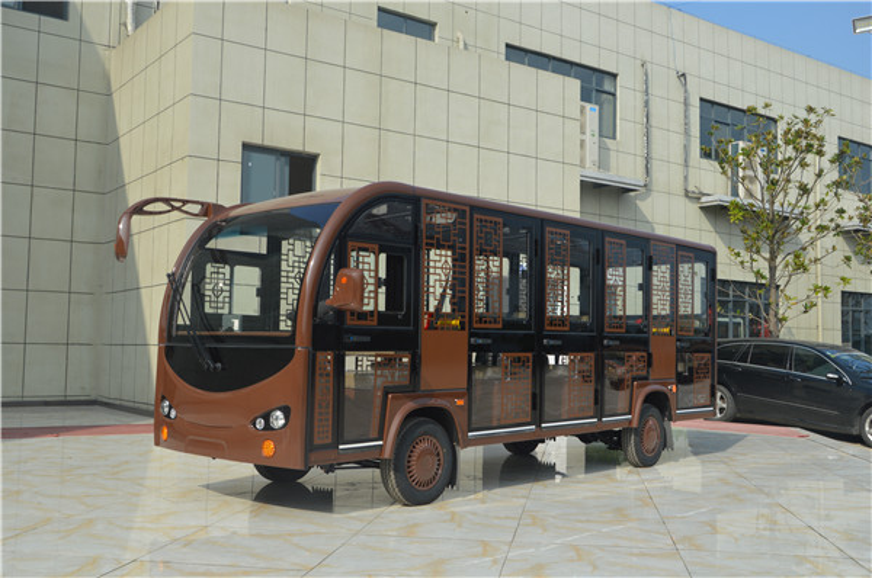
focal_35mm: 36
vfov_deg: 36.8
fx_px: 871
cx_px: 436
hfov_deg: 53.2
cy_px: 289
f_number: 8
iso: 100
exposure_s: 1/250
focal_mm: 24
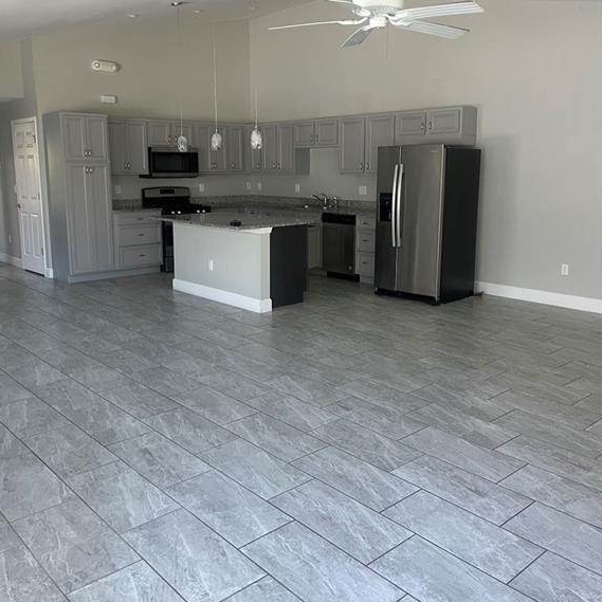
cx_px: 303
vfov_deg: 52.3
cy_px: 254
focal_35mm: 31
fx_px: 610
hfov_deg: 52.5
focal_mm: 5.1
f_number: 1.6
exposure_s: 1/94
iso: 125
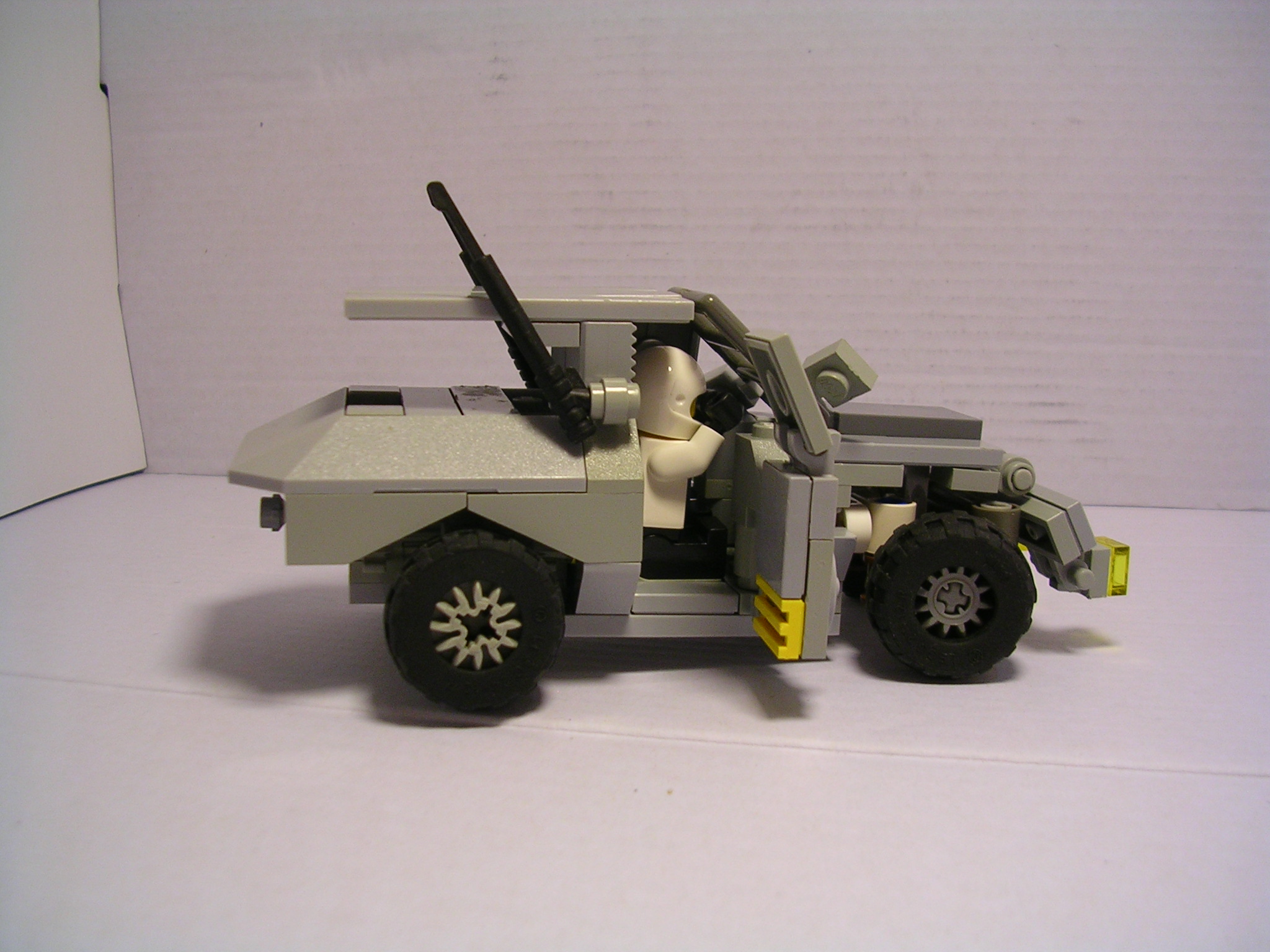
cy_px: 476
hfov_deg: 49.0
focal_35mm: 38
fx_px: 1394
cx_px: 635
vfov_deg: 37.7
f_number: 2.8
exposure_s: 1/98.4
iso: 50
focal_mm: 5.8
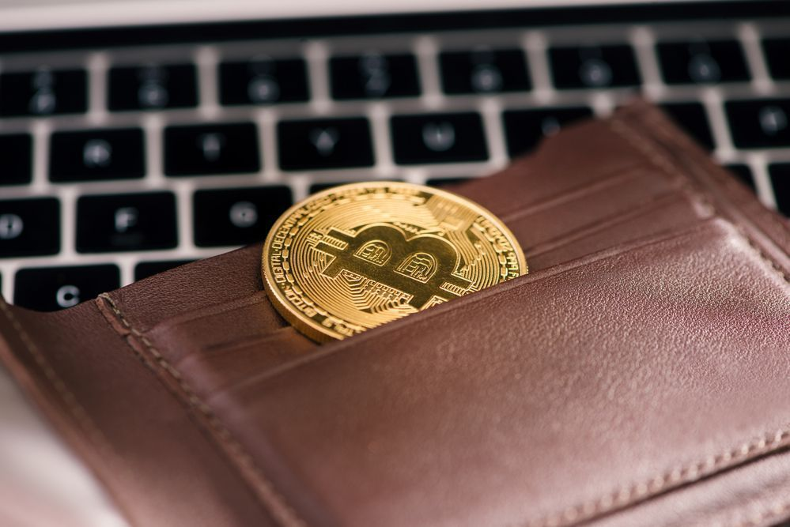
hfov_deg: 19.4
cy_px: 264
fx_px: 2305
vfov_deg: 13.1
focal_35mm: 105
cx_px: 395
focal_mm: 105
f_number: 5.6
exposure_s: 1/125
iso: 100
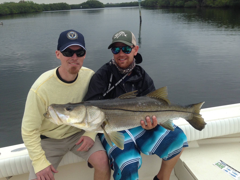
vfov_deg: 42.9
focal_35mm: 33
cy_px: 90
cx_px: 120
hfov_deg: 55.4
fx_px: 229
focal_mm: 4.12
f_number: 2.4
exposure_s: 1/1232
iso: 50
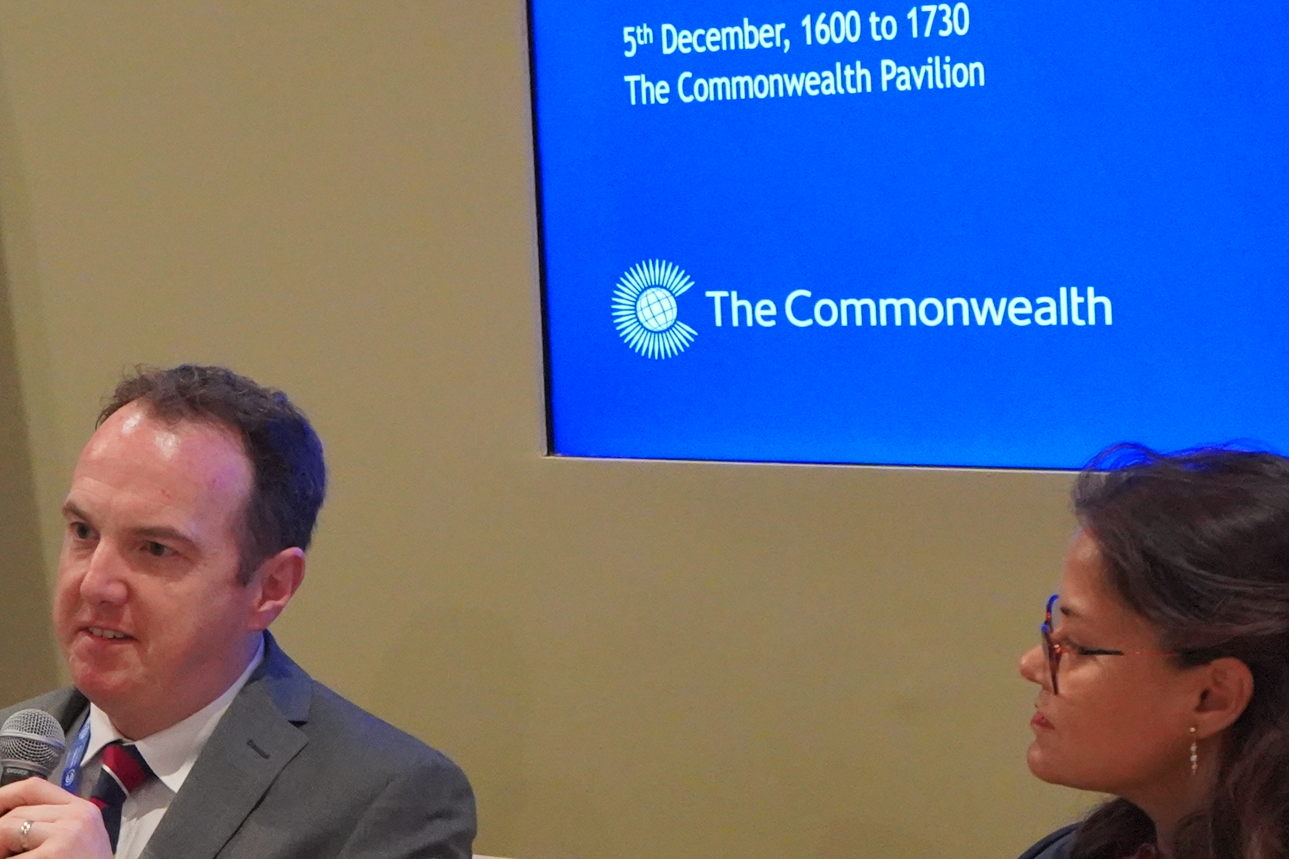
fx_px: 4798
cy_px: 807
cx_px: 93
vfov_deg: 10.2
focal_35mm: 134
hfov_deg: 15.1
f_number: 4.5
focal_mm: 49
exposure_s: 1/160
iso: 12800
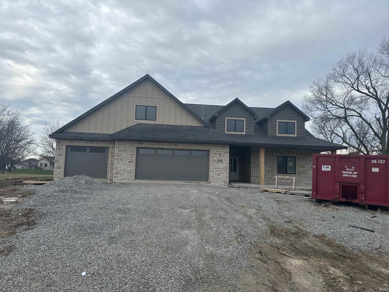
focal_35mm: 24
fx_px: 270
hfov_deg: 71.6
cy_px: 146
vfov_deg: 56.8
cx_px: 194
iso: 80
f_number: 1.78
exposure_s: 1/1241
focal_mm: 6.86
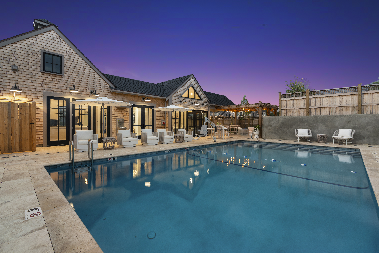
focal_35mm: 16
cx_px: 190
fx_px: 168
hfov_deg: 96.7
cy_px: 126
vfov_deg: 73.8
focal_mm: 16
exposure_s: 1/1.25
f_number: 8
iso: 100
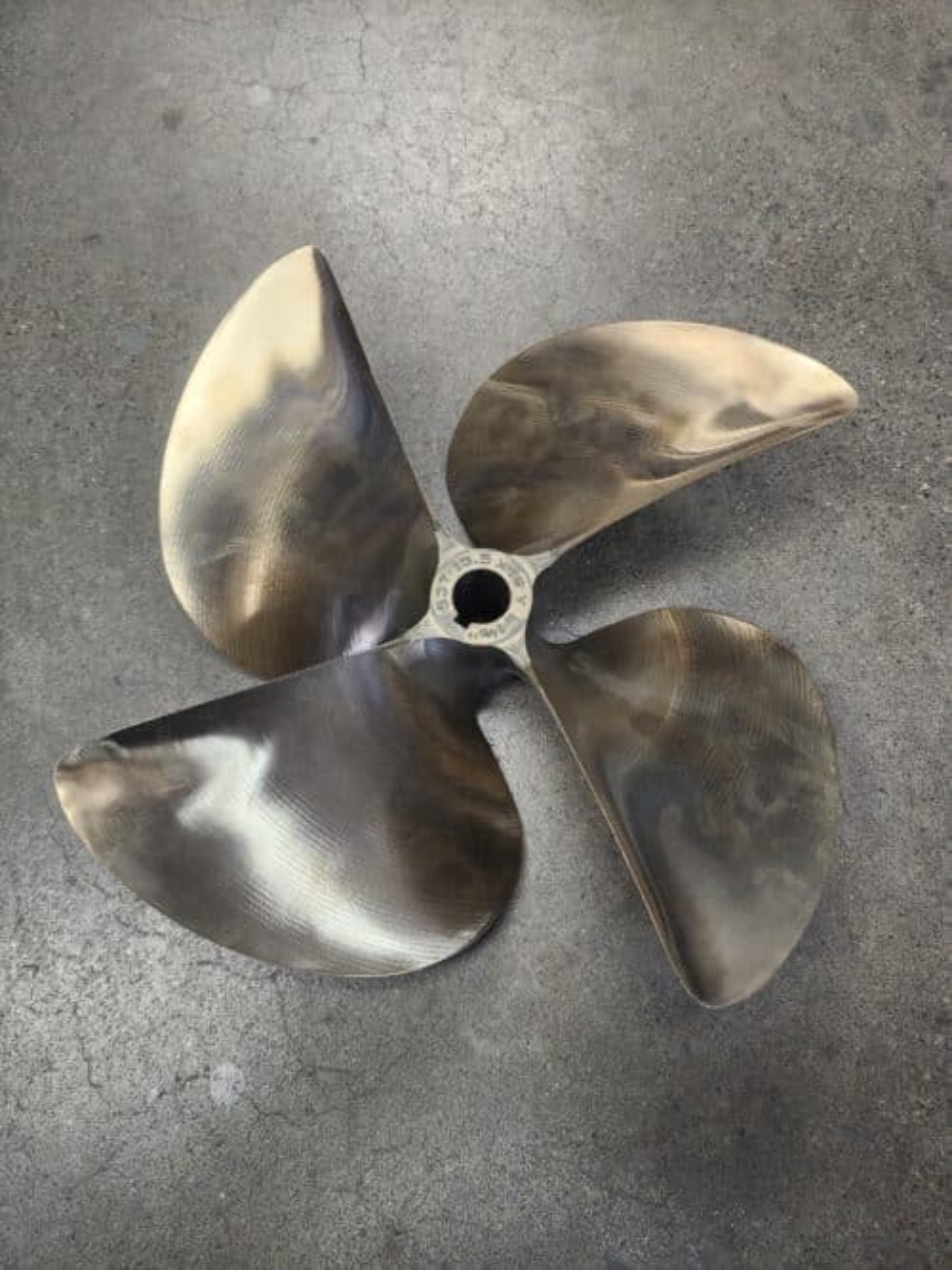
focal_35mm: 23
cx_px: 476
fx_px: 844
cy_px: 635
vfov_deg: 73.9
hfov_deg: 58.9
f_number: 1.8
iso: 320
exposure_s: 1/120
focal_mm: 6.4
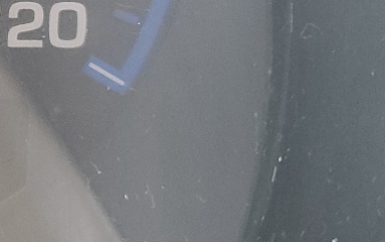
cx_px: -196
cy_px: -20
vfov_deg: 11.3
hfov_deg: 16.5
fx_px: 1208
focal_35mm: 115
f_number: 1.5
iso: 93
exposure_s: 1/60.2
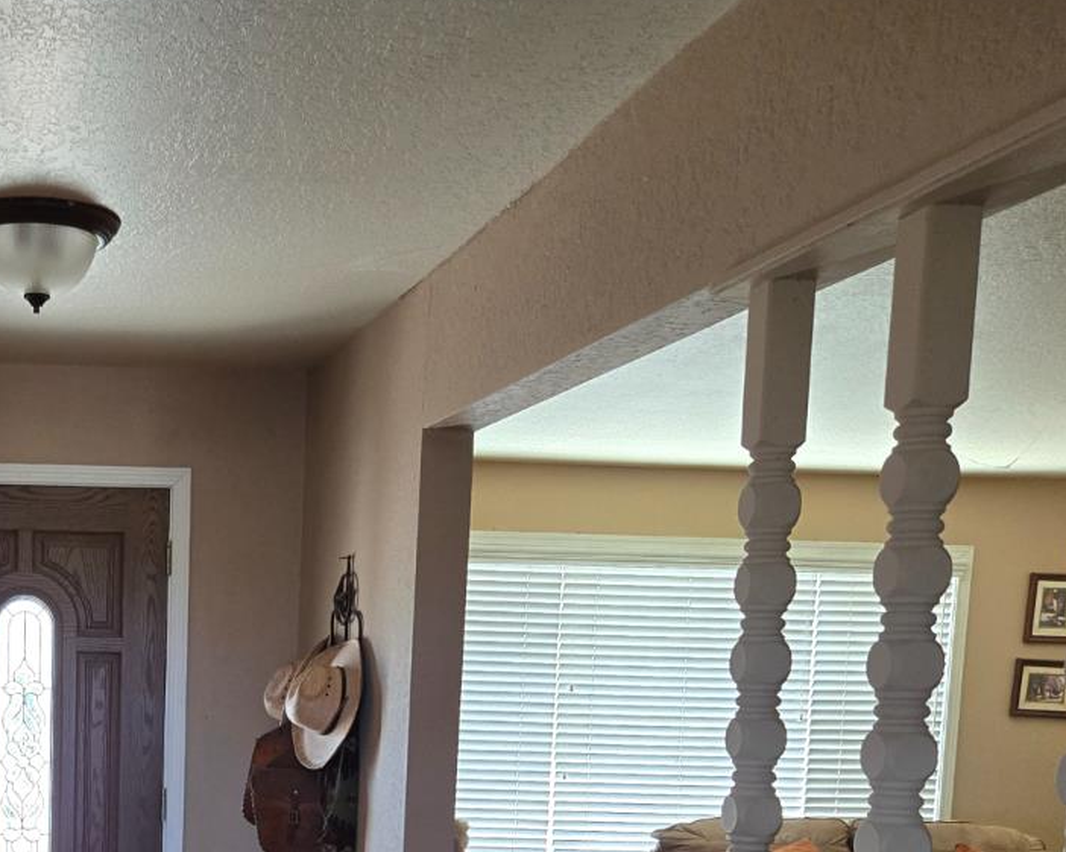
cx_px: 79
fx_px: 1514
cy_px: 833
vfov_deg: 29.5
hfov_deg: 36.1
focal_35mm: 48
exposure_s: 1/120
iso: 400
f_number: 1.8
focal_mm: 5.4
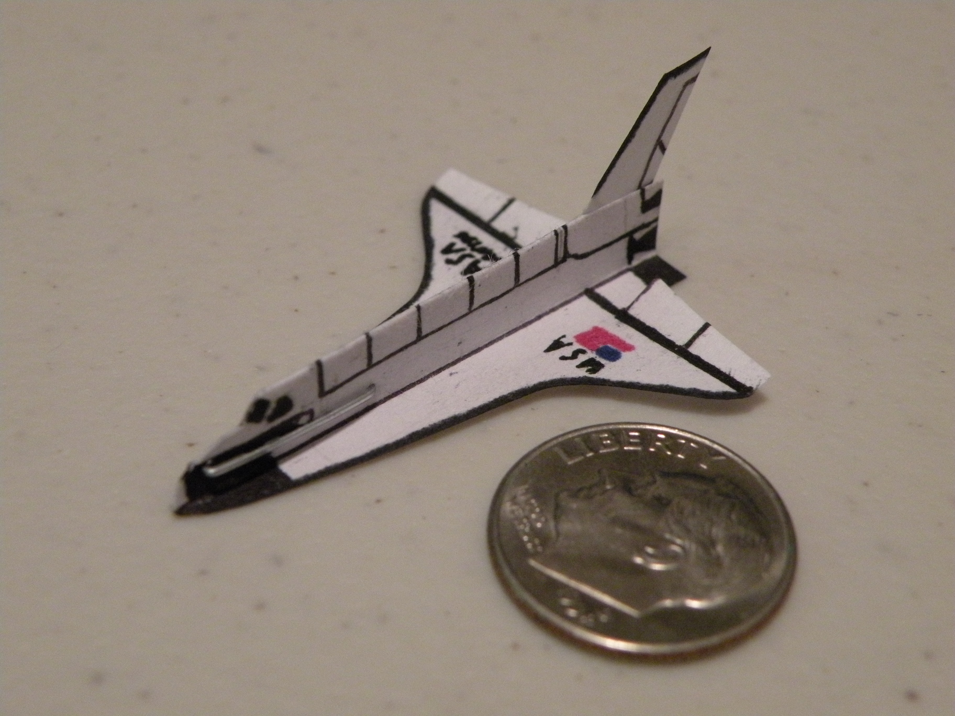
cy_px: 358
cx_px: 478
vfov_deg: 26.1
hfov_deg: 34.3
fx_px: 1545
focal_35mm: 56
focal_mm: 9.8
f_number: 3.5
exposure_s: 1/34.5
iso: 400
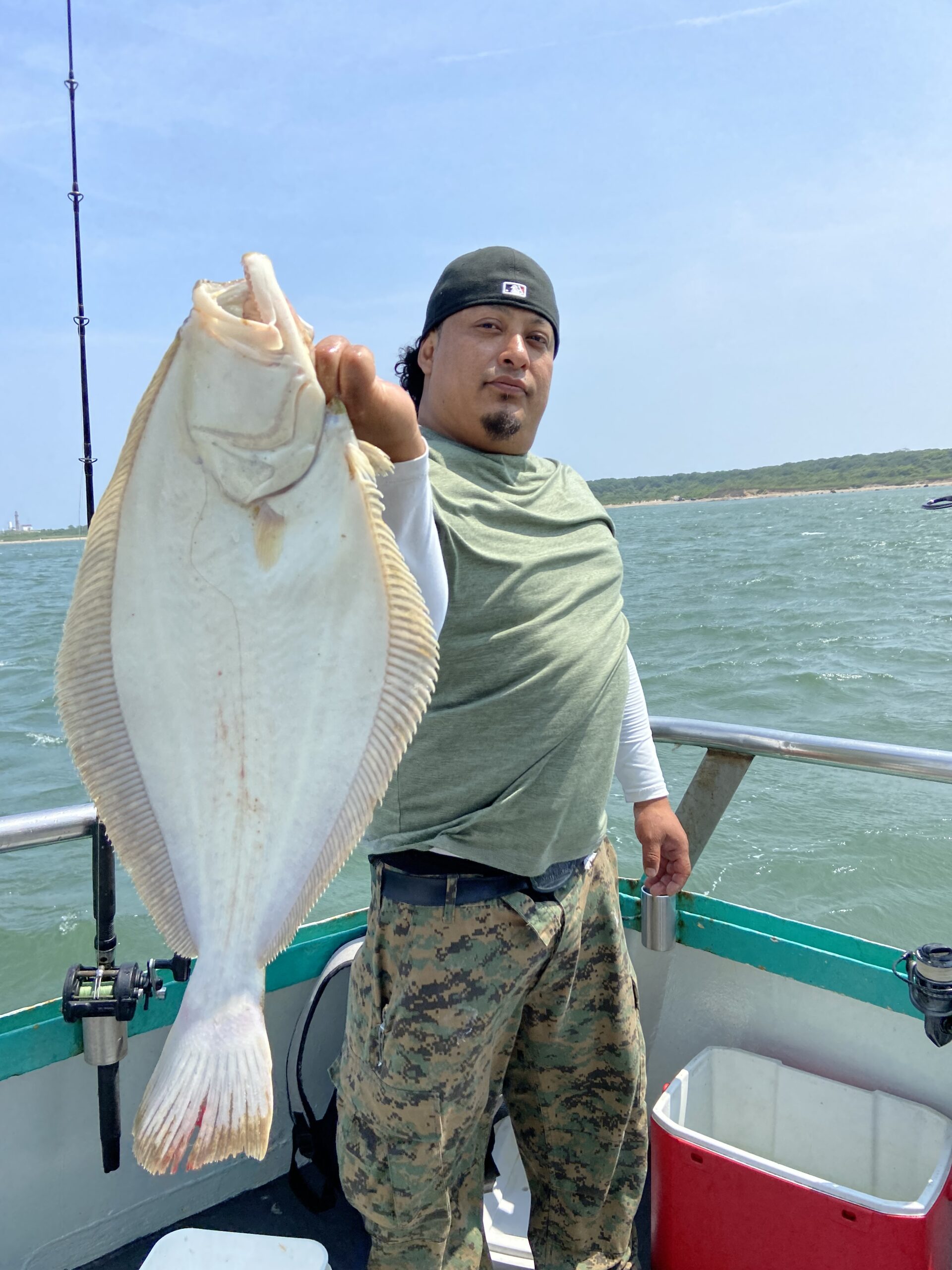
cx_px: 476
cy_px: 635
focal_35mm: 26
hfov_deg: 53.1
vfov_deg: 67.3
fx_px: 953
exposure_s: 1/3205
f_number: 1.8
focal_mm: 4.25
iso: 32
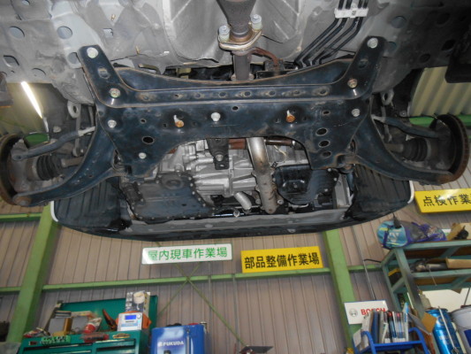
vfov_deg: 53.1
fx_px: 354
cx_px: 236
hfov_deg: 67.3
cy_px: 177
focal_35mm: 26
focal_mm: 4.7
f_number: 3.4
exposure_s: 1/25
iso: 320
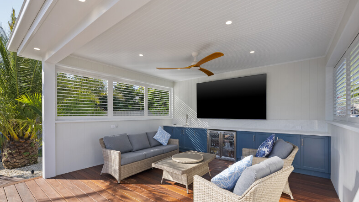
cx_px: 179
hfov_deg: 99.4
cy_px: 116
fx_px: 152
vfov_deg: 66.7
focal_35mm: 16
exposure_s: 1/800
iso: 400
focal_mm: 15
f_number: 7.1
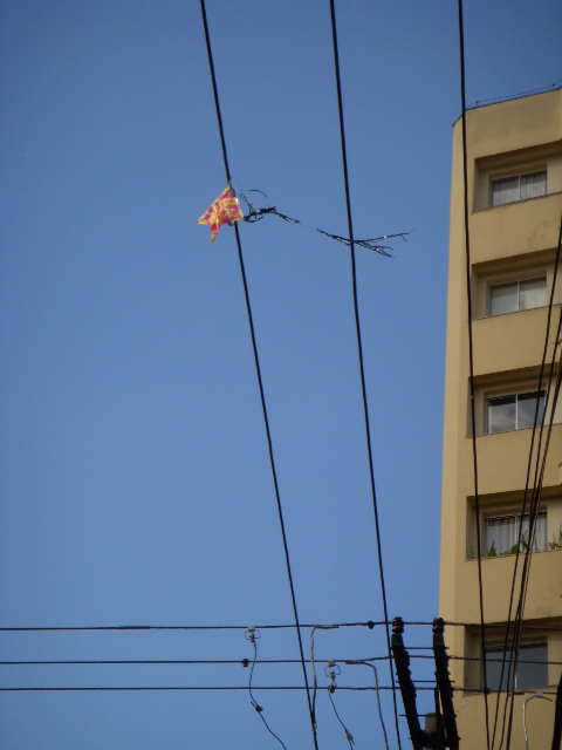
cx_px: 281
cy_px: 375
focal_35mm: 104
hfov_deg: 14.2
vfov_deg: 18.9
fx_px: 2251
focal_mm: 17.3
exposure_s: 1/640
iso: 100
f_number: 4.1
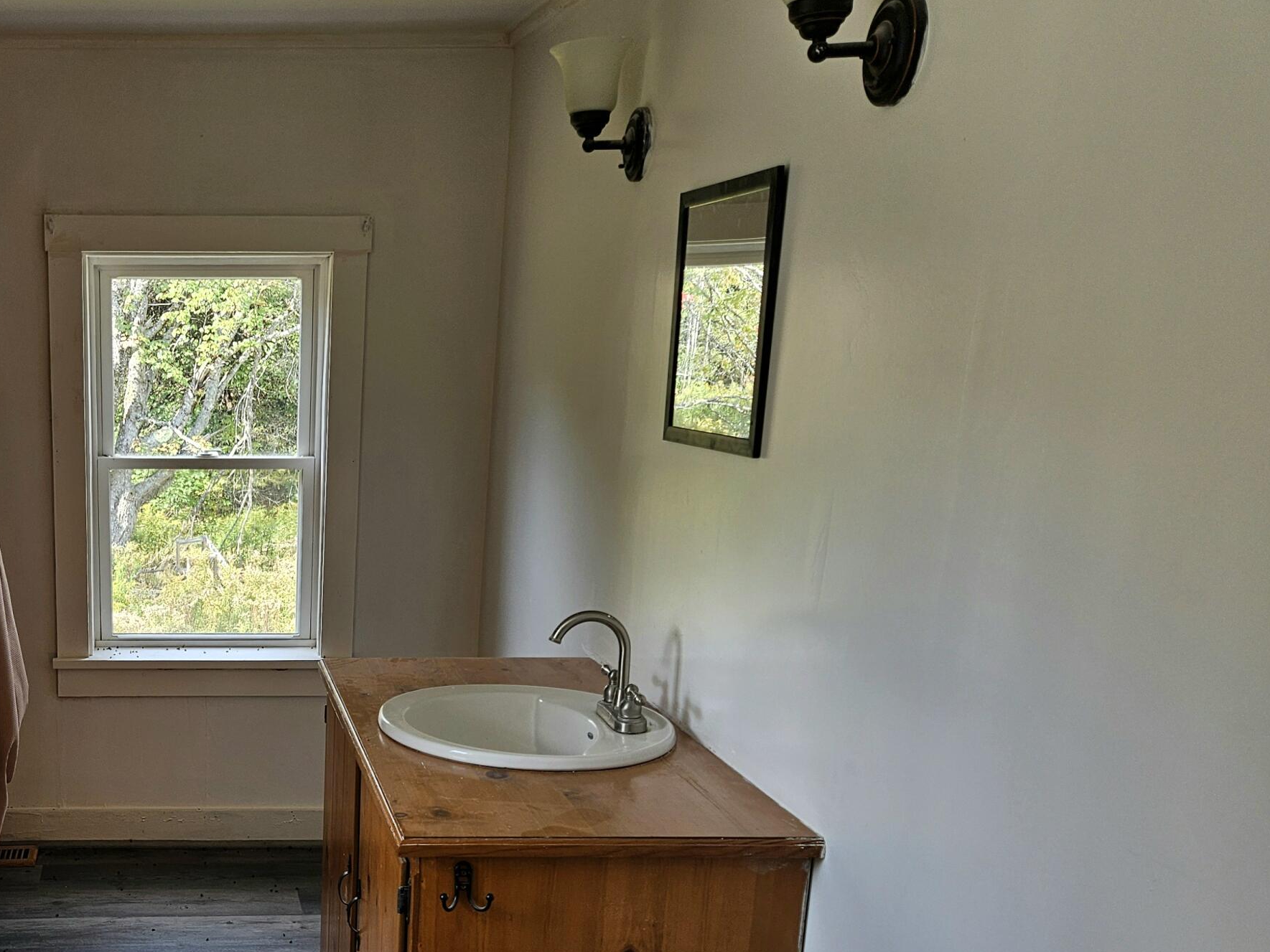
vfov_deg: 36.0
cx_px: 230
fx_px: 1431
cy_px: 712
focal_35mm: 39
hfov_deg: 45.1
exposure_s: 1/120
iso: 32
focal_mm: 5.4
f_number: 1.8
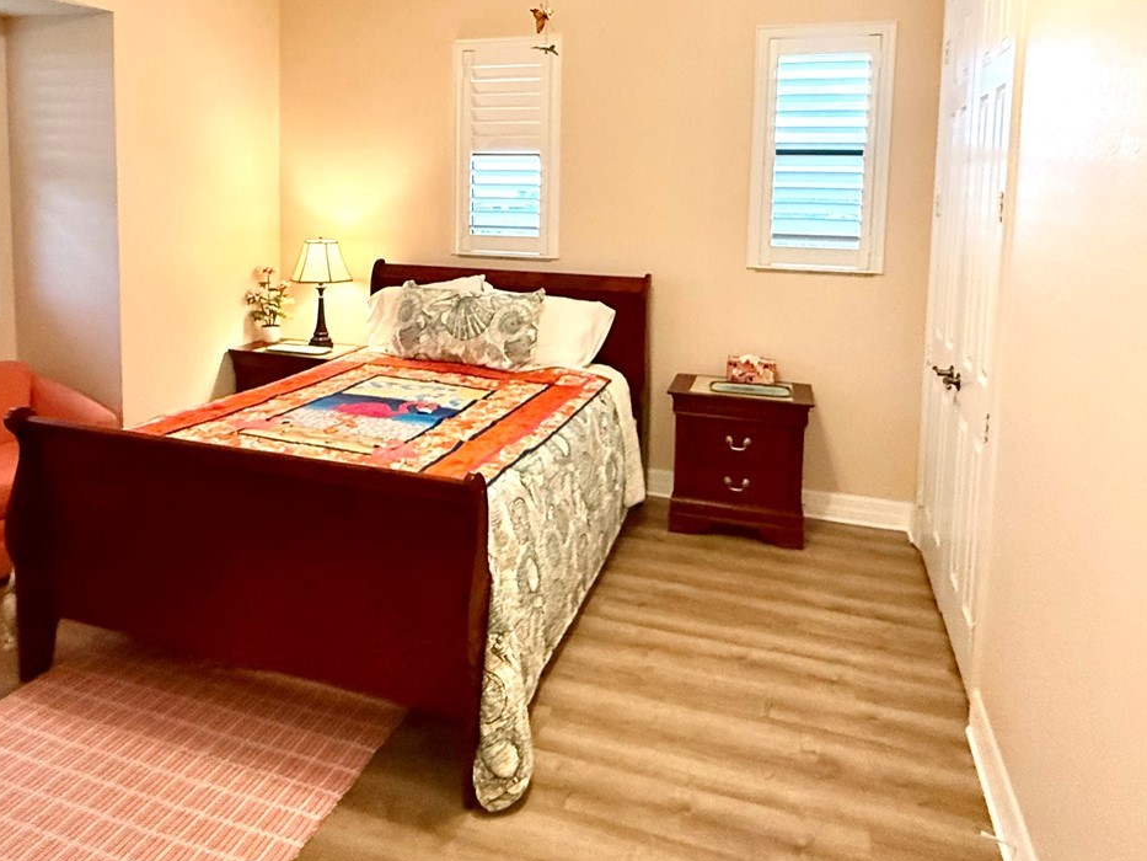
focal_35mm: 24
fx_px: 795
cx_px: 559
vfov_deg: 55.1
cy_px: 255
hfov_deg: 71.6
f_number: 2.2
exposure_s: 1/120
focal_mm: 2.22
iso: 640
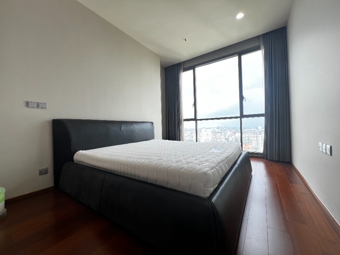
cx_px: 170
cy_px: 128
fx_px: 128
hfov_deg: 106.2
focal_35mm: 13
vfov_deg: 89.9
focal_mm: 1.57
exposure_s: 1/99
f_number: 1.8
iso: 125
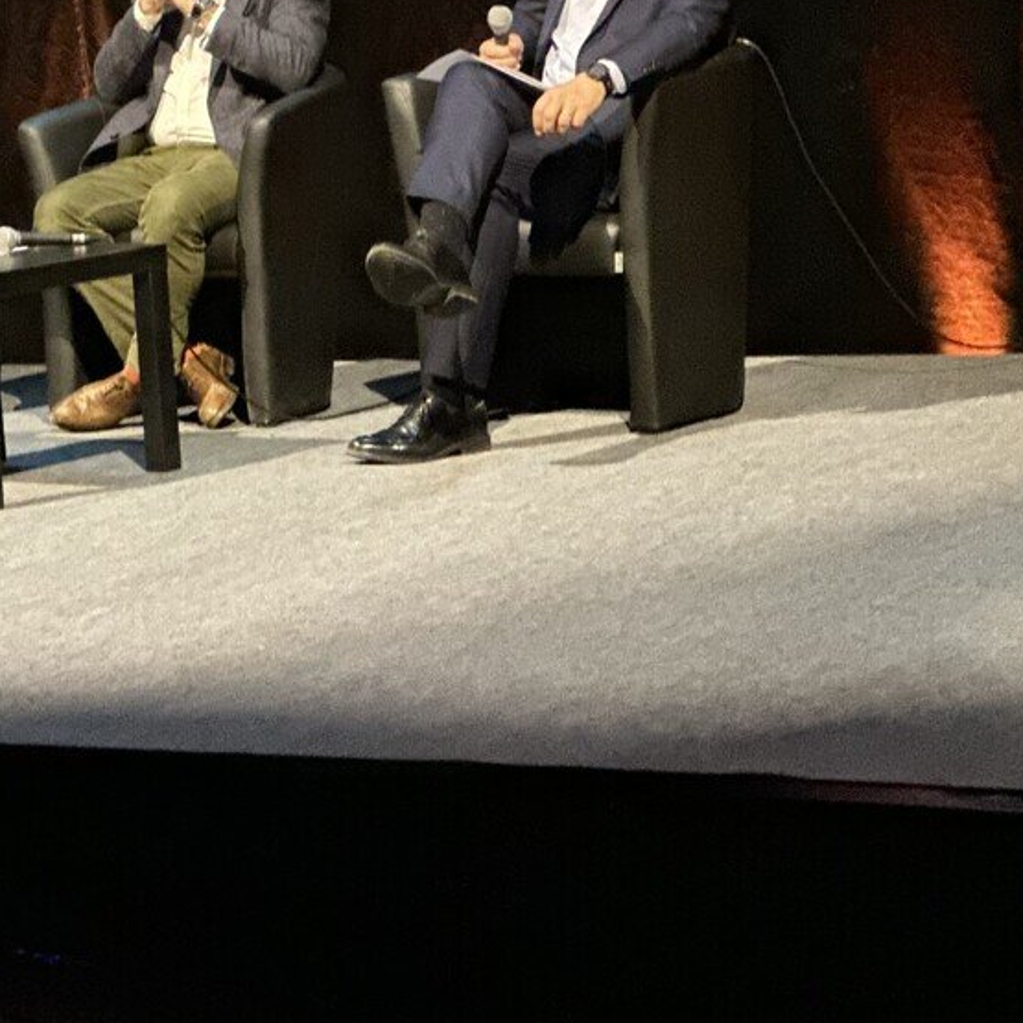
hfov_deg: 13.4
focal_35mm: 129
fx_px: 4313
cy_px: 320
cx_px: 83
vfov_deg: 13.5
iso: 1250
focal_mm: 9
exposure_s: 1/36
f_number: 2.8
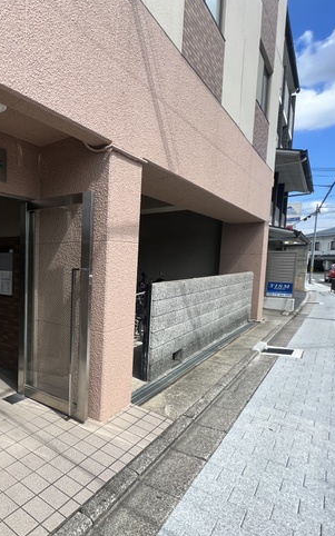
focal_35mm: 20
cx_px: -12
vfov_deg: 84.9
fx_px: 292
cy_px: 287
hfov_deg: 47.5
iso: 32
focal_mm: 1.57
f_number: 1.8
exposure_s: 1/861
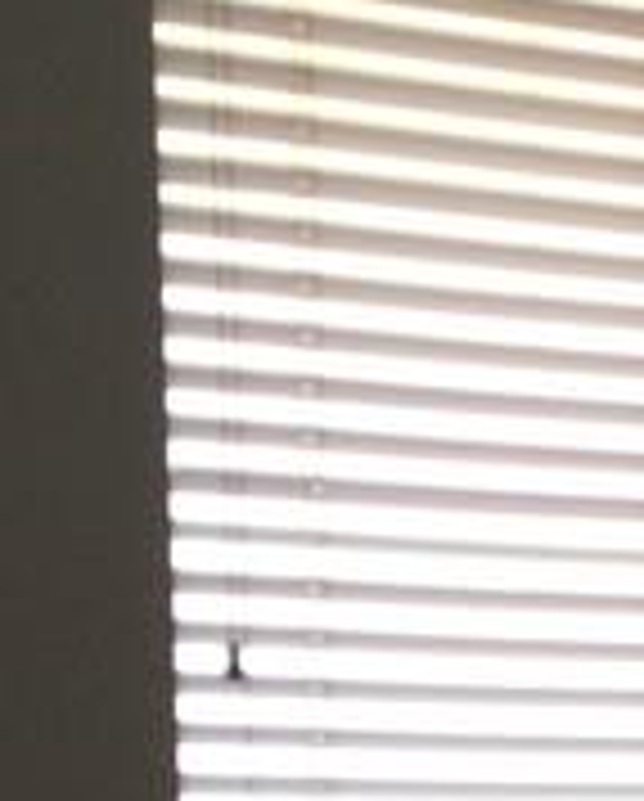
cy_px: 1174
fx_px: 3992
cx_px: 1657
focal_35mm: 168
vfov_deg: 11.1
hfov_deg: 8.3
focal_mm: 4.12
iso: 50
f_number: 2.2
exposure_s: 1/60
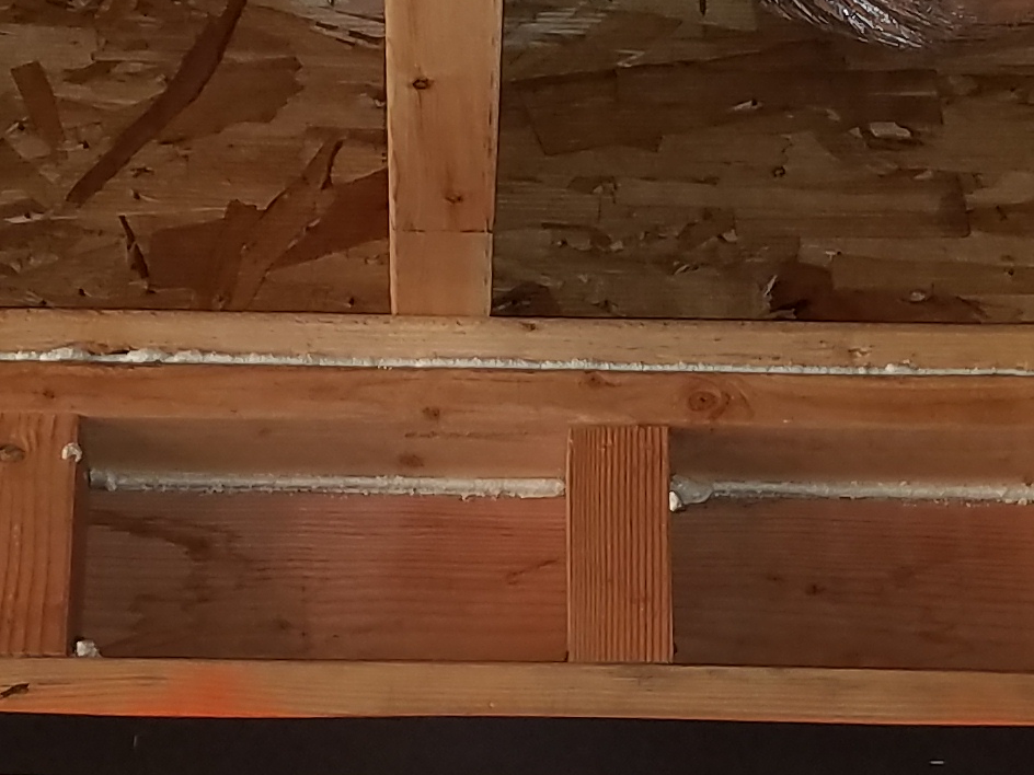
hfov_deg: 17.7
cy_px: 495
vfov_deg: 13.3
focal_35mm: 111
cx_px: 526
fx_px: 3316
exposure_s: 1/24
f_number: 1.7
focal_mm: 4.2
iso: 100
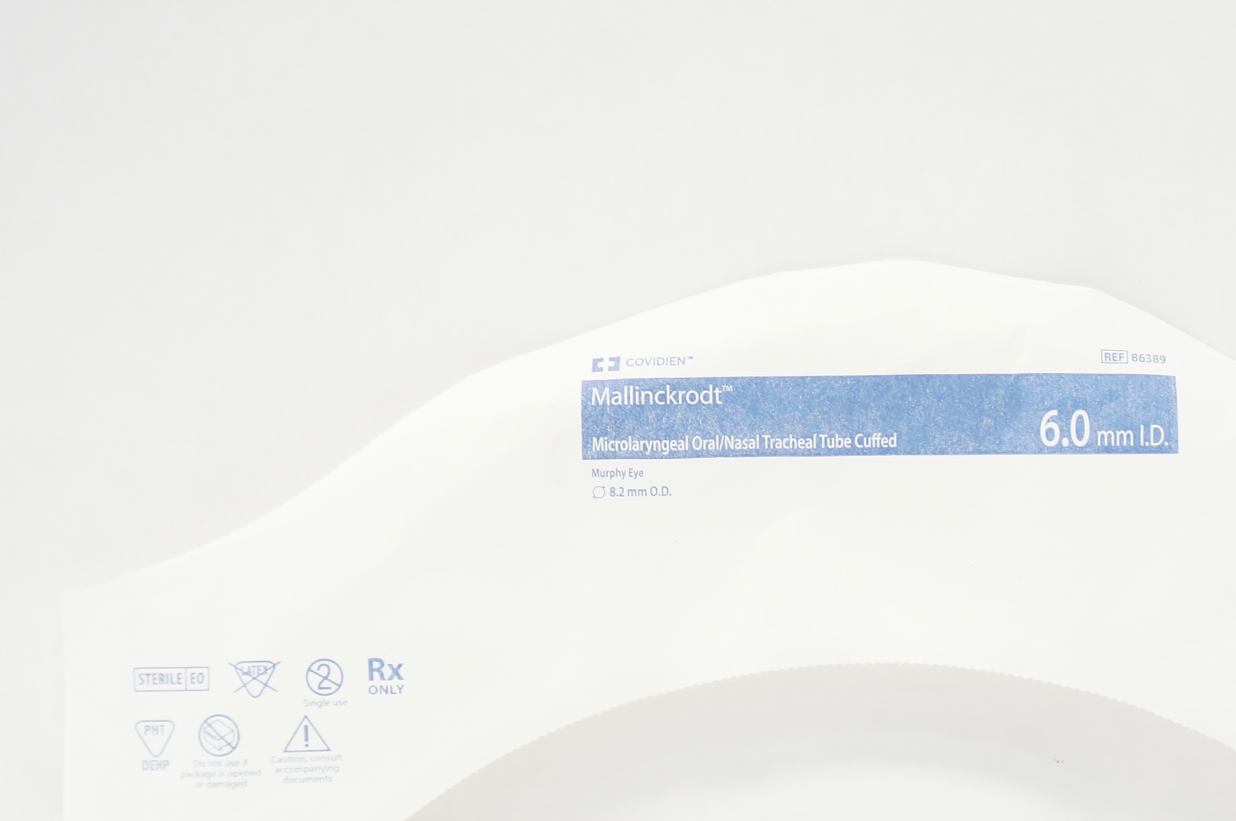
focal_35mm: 64
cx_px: 819
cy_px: 634
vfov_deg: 21.0
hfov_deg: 31.2
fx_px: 2195
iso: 400
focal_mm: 24
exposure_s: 1/80
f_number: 4
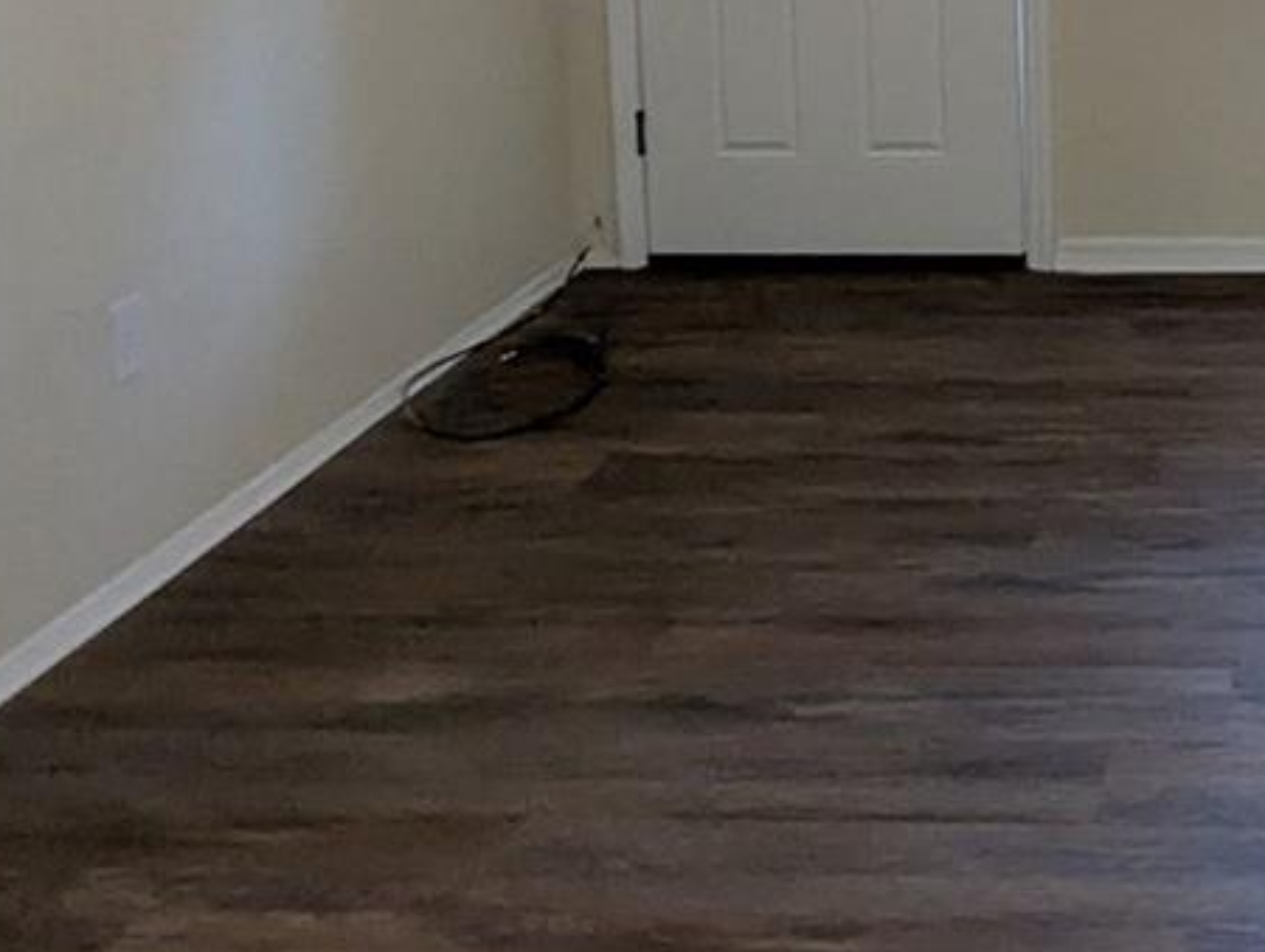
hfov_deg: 36.4
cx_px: 1304
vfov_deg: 28.0
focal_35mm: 46
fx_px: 1684
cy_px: -166
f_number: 2.2
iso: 358
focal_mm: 1.95
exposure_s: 1/60
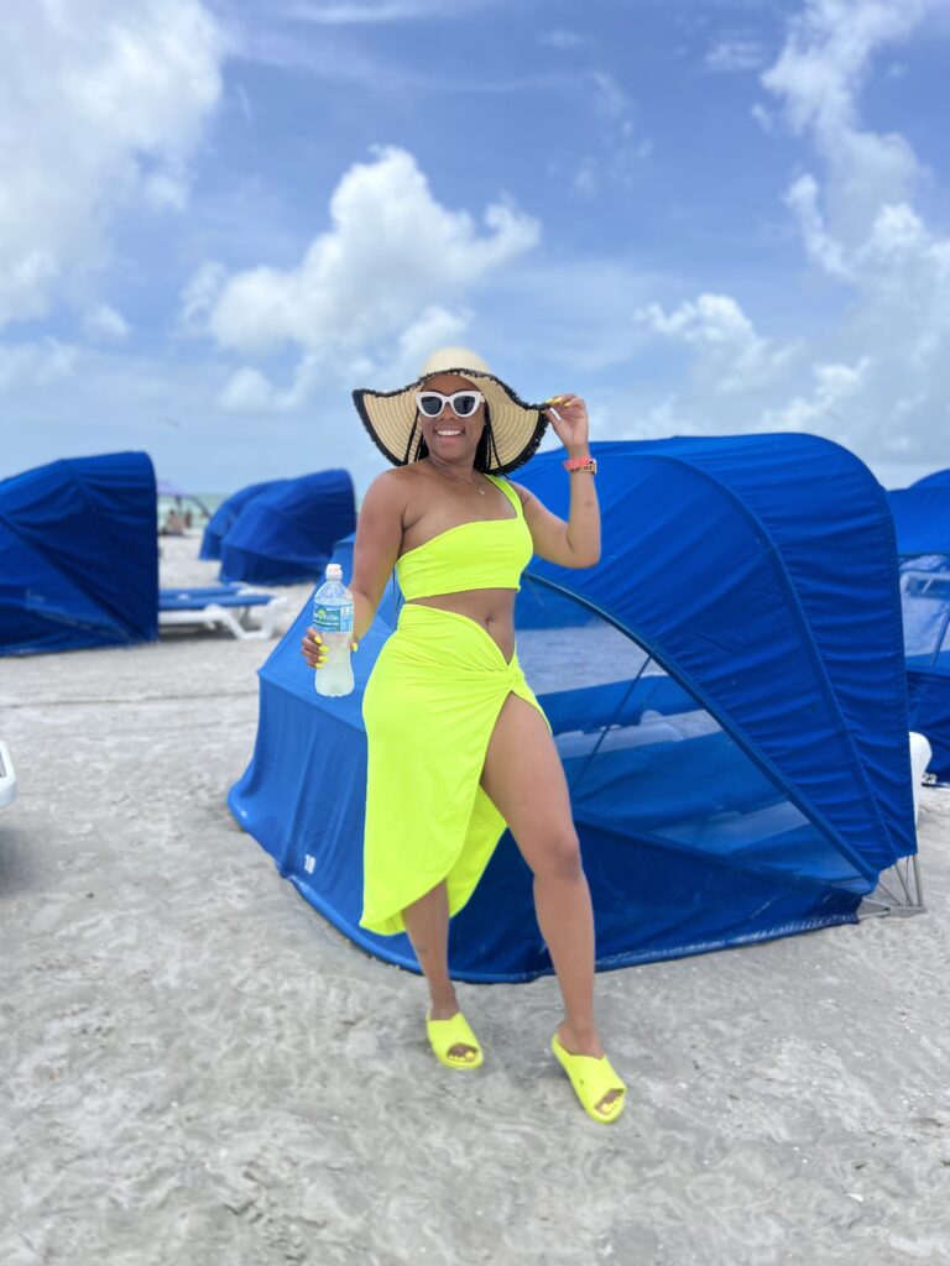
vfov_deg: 67.3
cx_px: 475
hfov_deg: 53.1
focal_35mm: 26
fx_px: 951
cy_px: 633
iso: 50
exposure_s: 1/5882
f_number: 1.5
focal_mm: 5.7
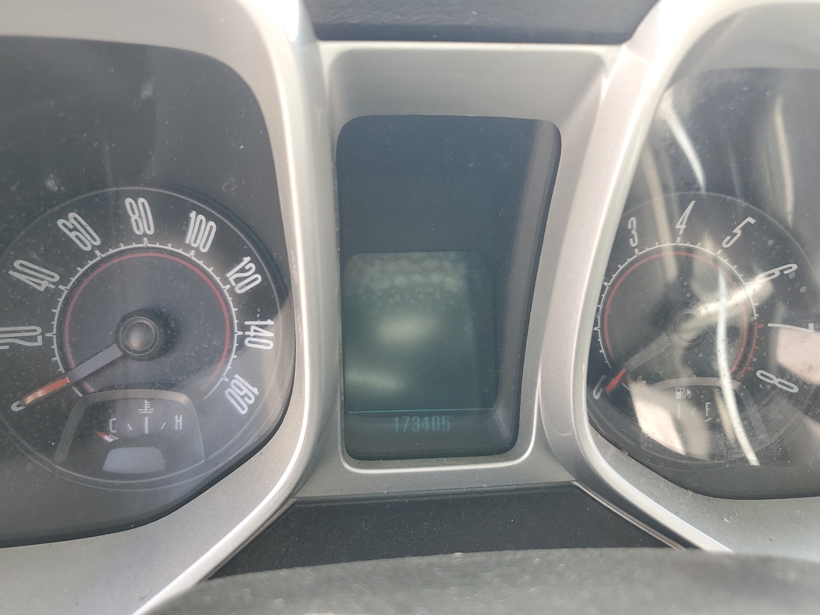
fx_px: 616
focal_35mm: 26
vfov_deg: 53.1
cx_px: 410
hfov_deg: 67.3
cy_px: 308
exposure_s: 1/141
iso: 50
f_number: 1.5
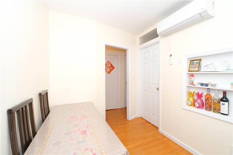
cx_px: 116
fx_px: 97
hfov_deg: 100.4
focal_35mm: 15
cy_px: 78
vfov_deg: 77.3
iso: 1000
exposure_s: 1/40
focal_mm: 10
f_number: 8
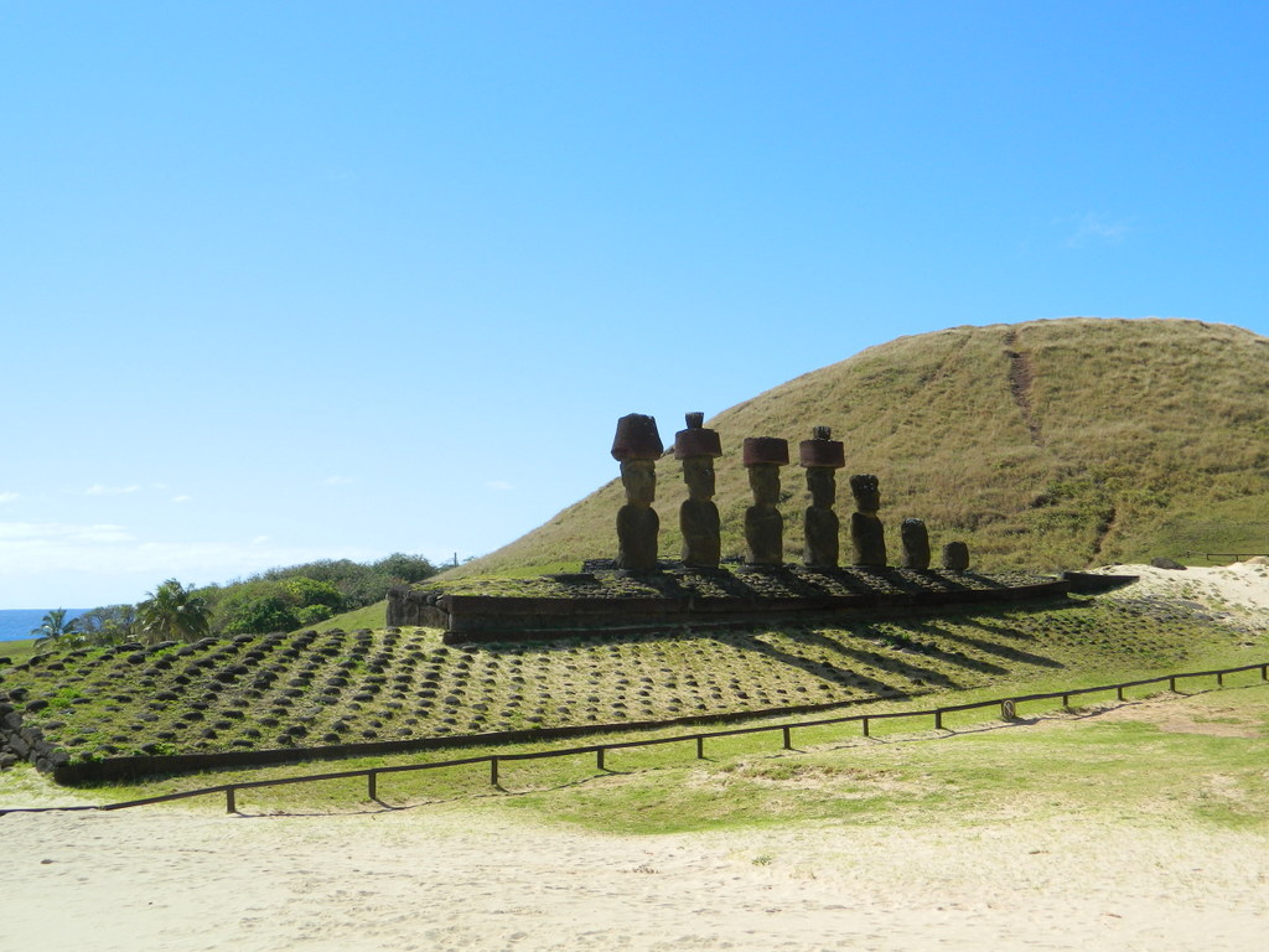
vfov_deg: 35.1
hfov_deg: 45.8
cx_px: 634
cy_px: 476
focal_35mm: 41
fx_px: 1503
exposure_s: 1/1000
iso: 110
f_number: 3.5
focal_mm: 7.3
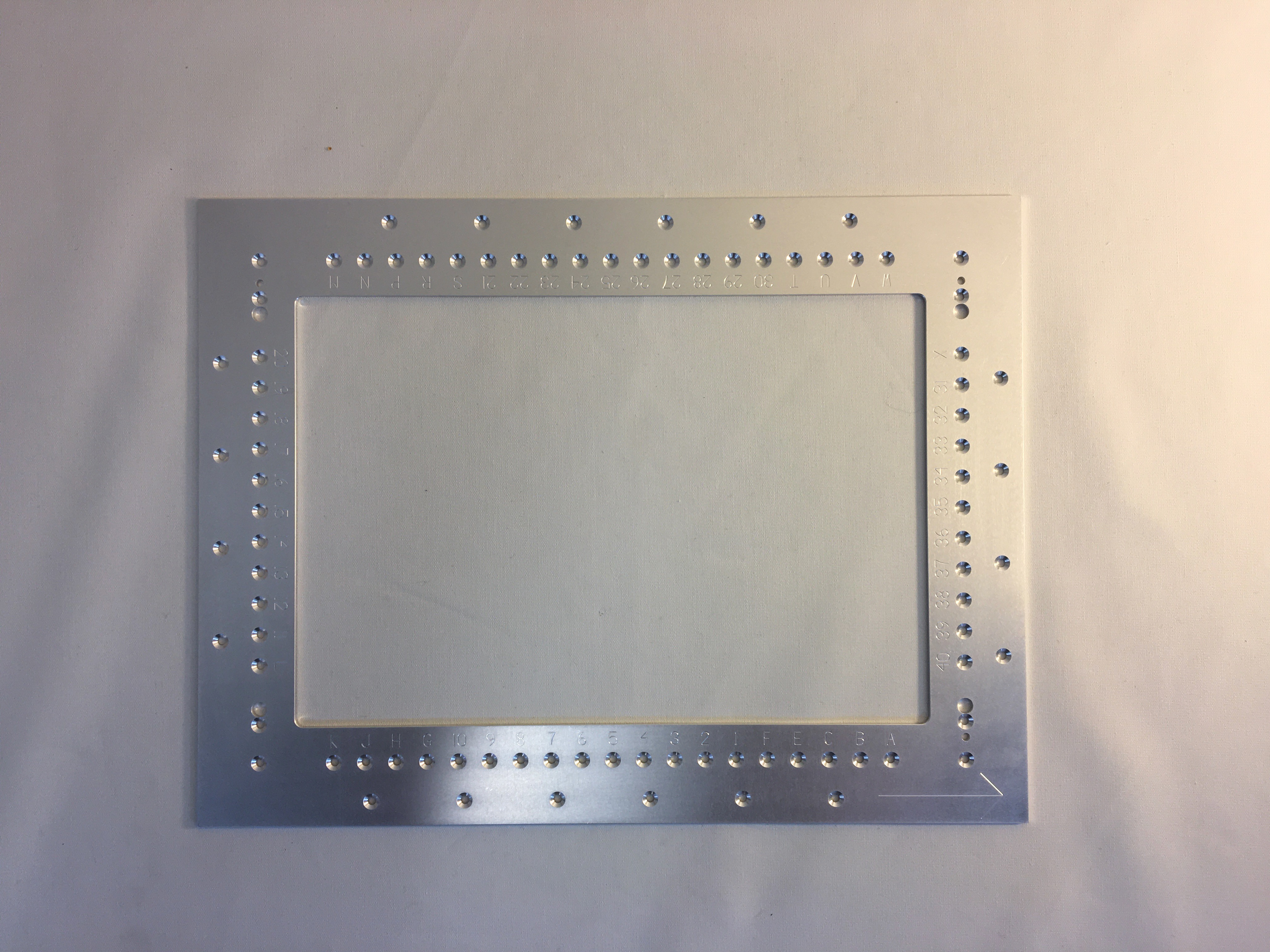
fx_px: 1064
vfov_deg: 48.2
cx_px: 635
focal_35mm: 29
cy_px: 476
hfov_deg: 61.7
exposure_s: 1/120
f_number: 2.2
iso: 32
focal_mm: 4.15
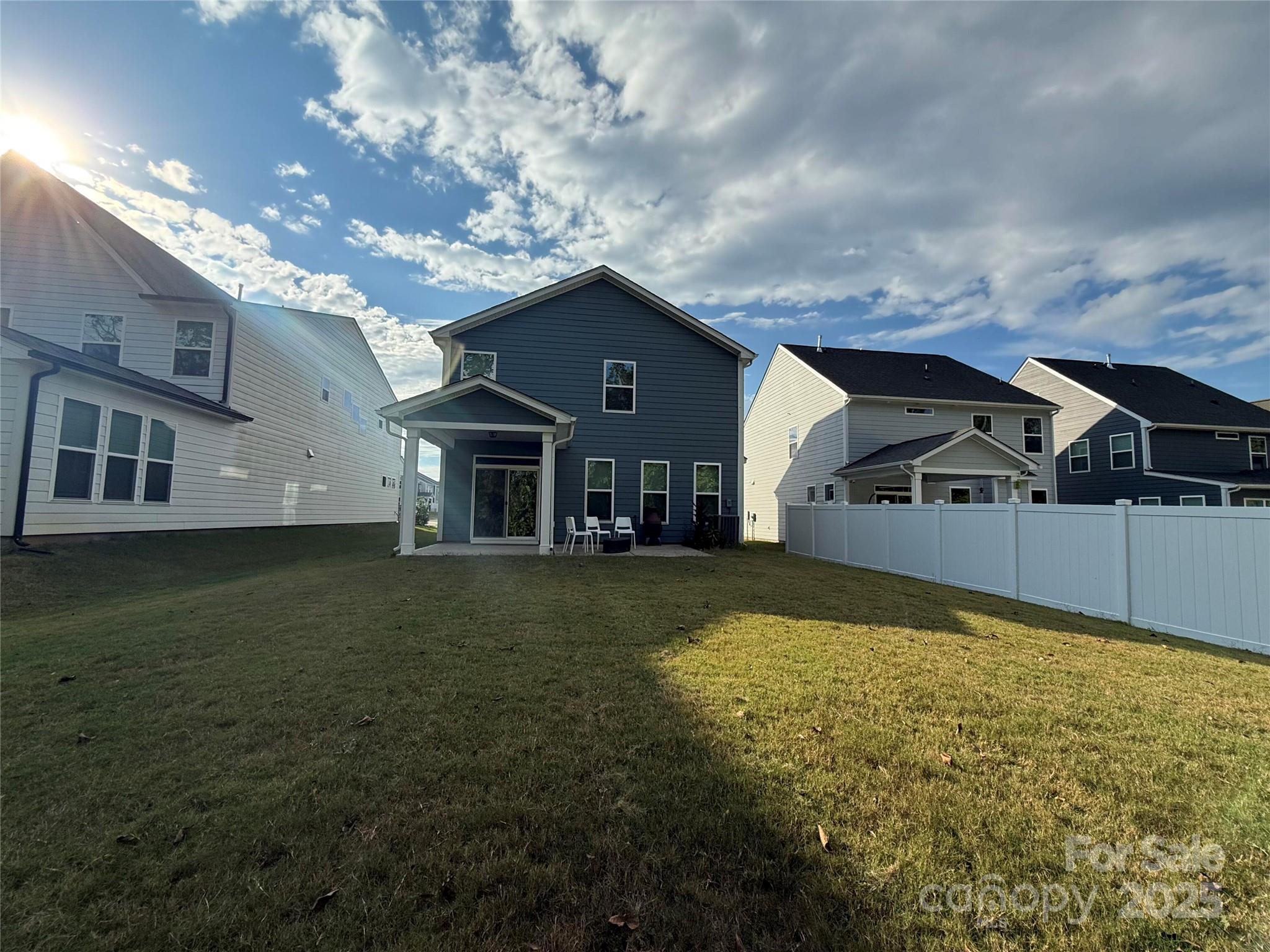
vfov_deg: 85.7
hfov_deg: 102.1
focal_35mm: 14
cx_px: 635
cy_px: 476
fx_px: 514
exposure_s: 1/2611
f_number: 2.2
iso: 64
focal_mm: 2.22
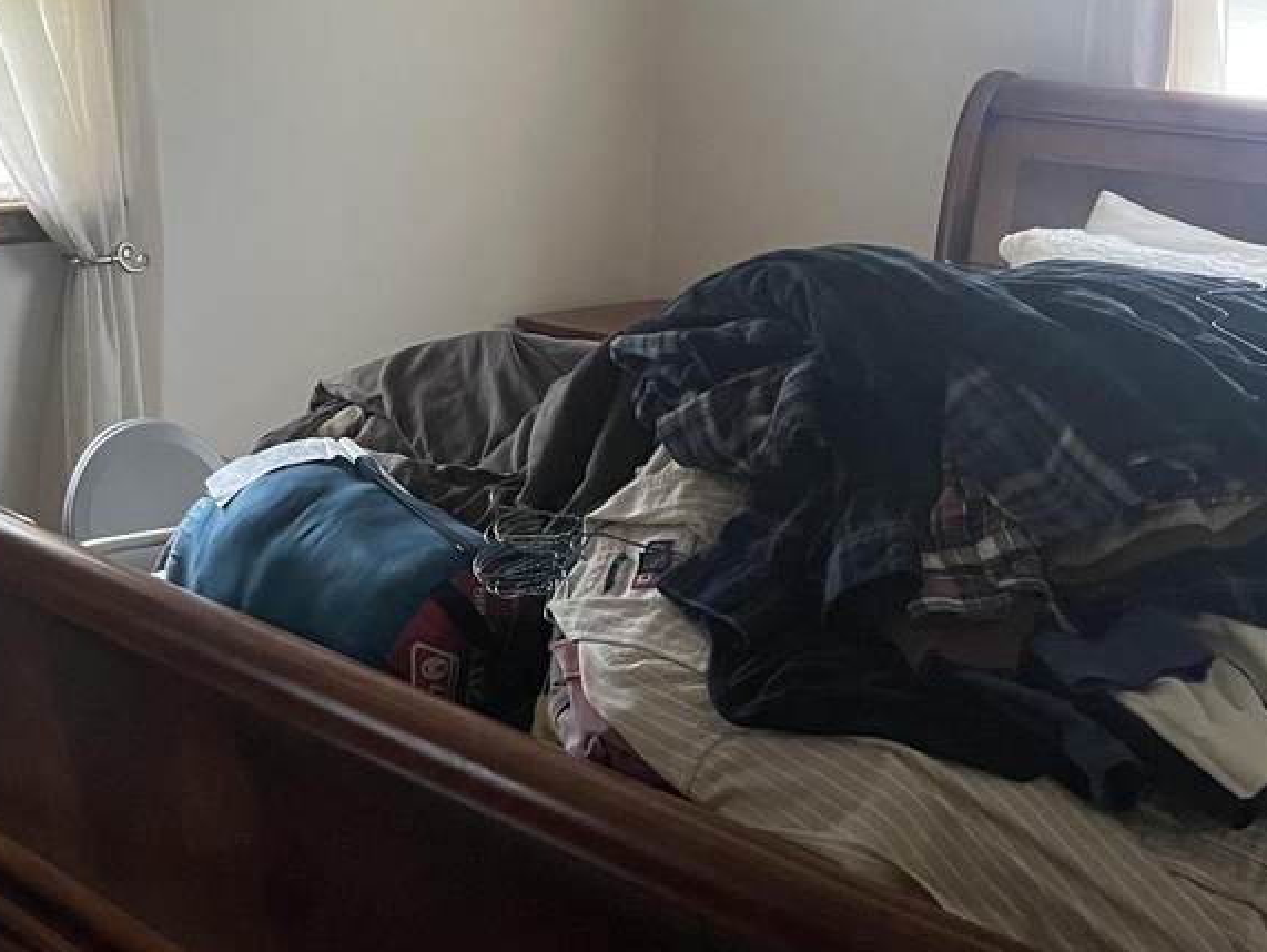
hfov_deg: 31.7
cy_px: -24
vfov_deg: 24.8
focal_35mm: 56
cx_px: 4
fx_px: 2051
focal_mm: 5.1
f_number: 1.6
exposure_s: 1/53
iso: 500
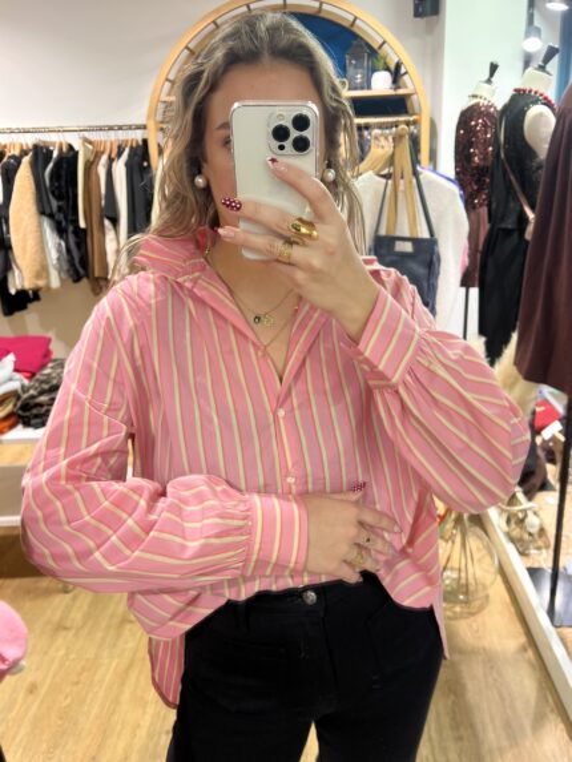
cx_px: 286
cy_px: 381
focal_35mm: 26
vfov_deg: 67.3
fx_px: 573
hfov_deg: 53.1
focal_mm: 5.7
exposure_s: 1/100
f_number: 1.5
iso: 100
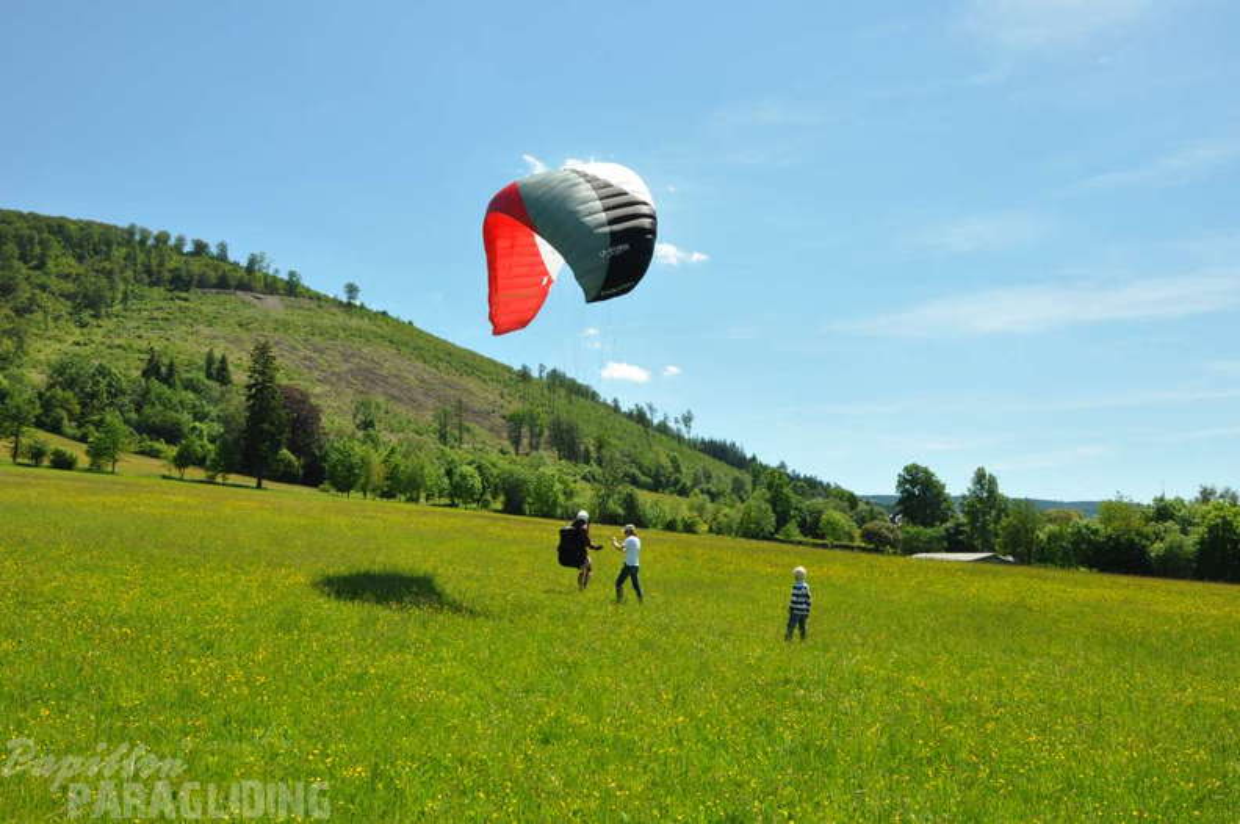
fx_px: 1084
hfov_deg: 59.6
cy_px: 412
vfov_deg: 41.6
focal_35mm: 32
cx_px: 620
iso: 200
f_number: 13
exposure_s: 1/160
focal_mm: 21
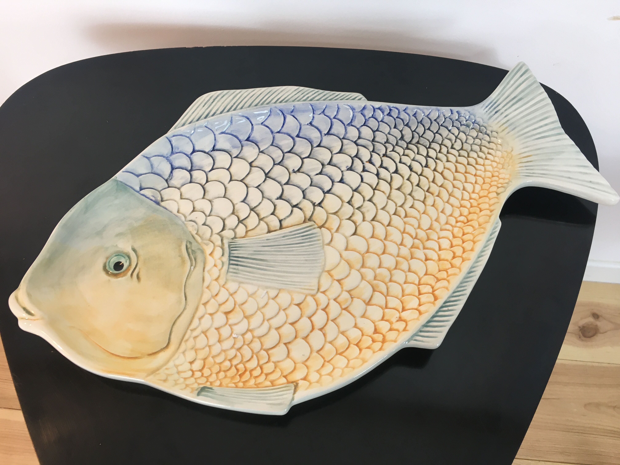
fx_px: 519
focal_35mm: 29
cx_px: 310
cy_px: 232
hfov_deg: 61.7
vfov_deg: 48.2
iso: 64
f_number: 2.2
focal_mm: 4.15
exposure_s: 1/33
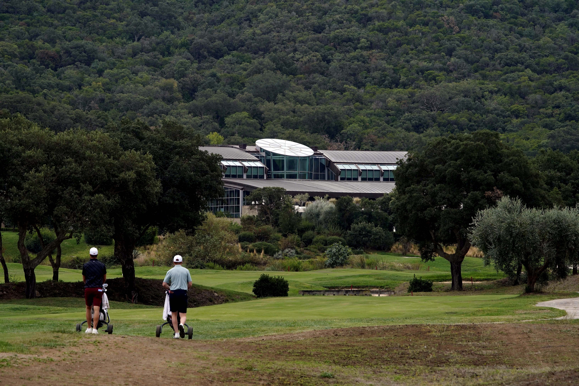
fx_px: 2750
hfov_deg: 12.0
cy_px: 193
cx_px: 290
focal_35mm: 171
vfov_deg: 8.0
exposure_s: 1/500
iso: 500
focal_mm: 171
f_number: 10
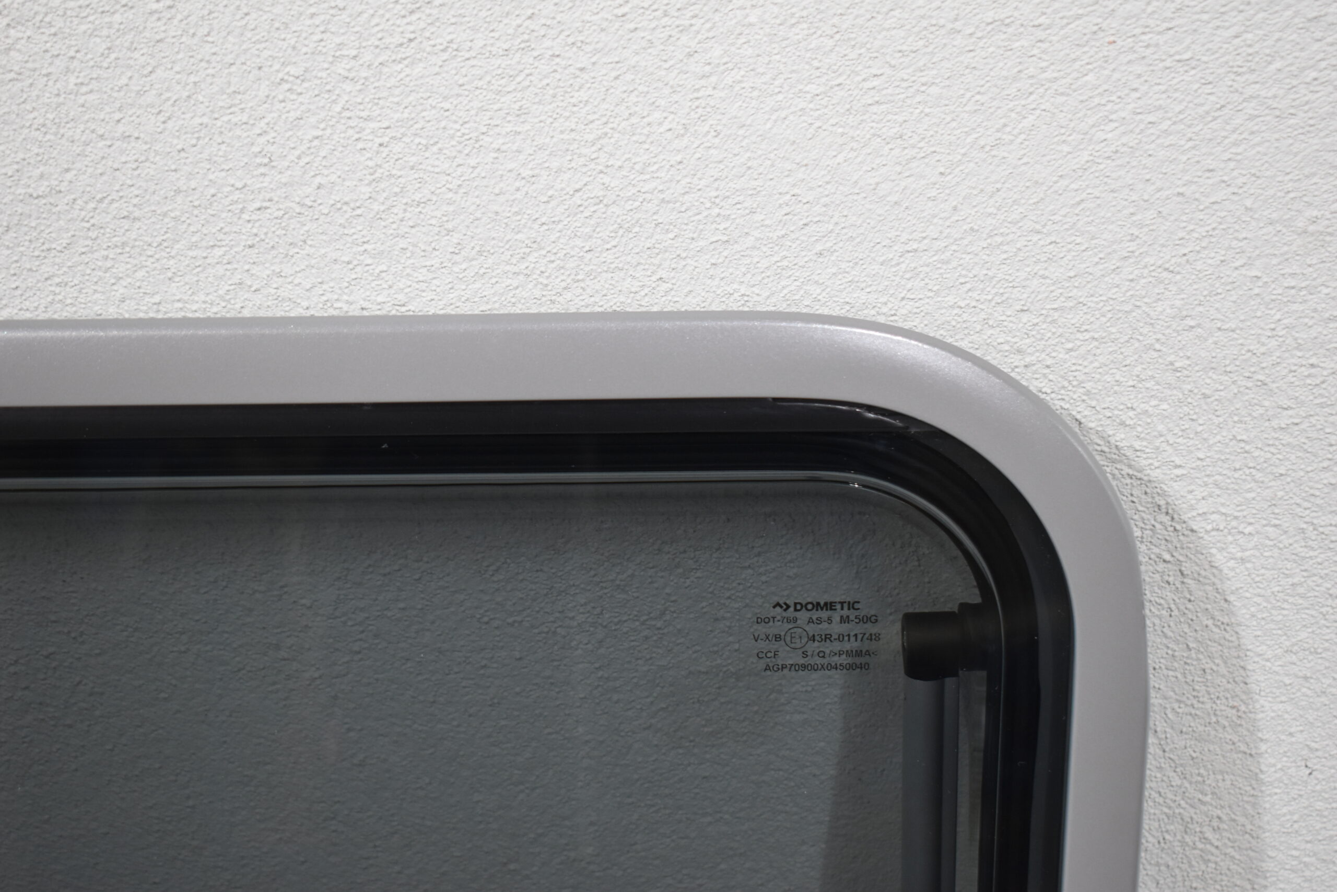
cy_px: 446
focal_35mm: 54
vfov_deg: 25.1
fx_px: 2005
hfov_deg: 36.9
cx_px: 668
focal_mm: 36
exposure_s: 1/160
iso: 800
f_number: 4.8
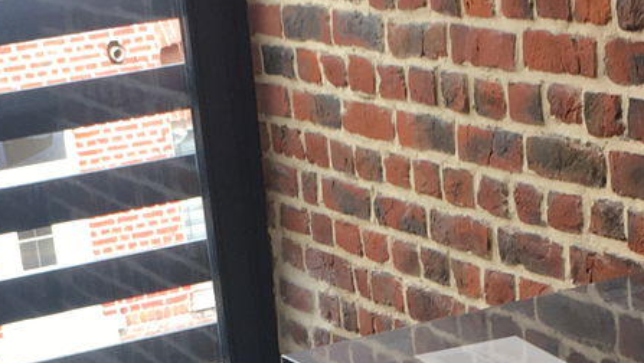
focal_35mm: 113
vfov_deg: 10.5
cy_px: 504
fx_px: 1931
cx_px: 395
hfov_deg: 18.9
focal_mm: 4.15
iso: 32
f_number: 2.2
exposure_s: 1/50
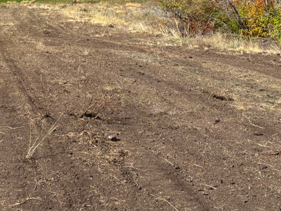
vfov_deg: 20.9
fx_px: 536
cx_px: 38
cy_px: -37
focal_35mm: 66
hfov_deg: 28.4
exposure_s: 1/4854
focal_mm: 5.96
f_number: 1.6
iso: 50
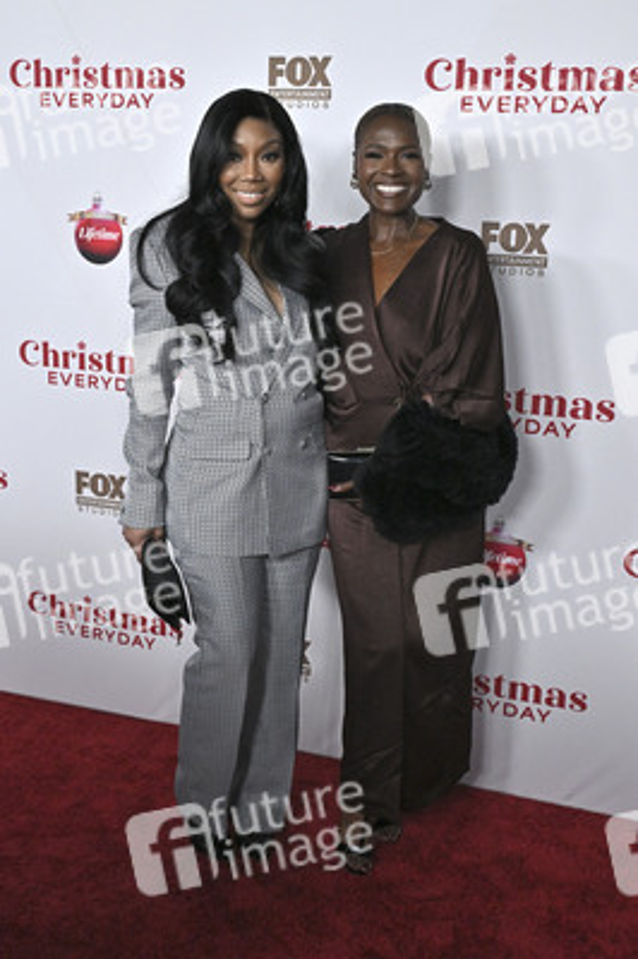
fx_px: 1038
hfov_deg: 34.2
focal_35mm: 39
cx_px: 319
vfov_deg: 49.6
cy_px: 480
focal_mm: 39
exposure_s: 1/320
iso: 2500
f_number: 5.6
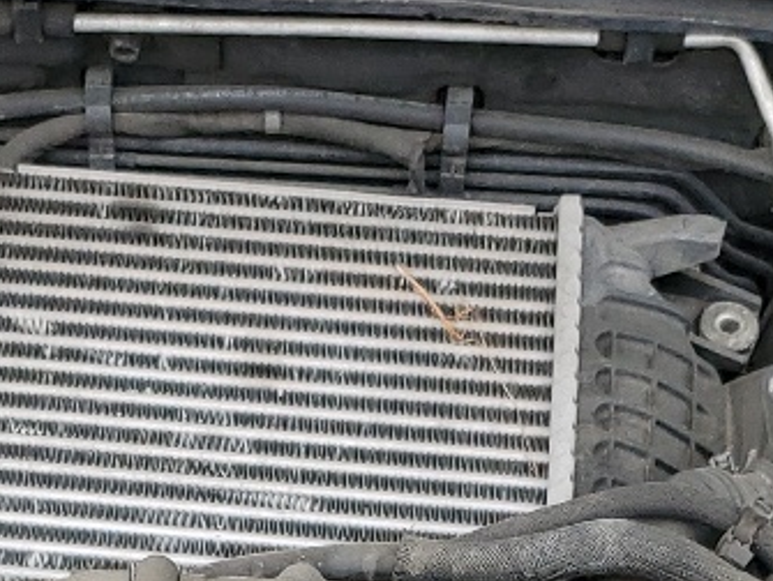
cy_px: 1284
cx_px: 362
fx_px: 2772
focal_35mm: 124
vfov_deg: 10.6
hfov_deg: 15.9
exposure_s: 1/435
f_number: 1.5
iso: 50
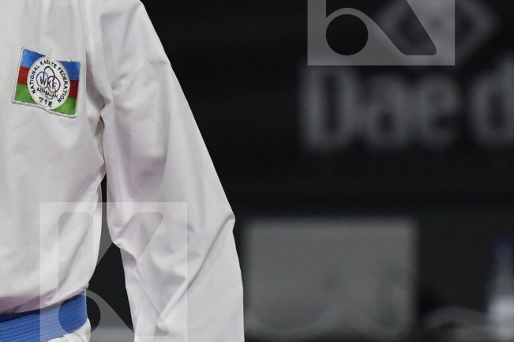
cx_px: 114
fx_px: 16578
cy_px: -6
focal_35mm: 1162
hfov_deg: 1.8
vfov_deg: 1.2
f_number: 4
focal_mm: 280
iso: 1250
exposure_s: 1/800
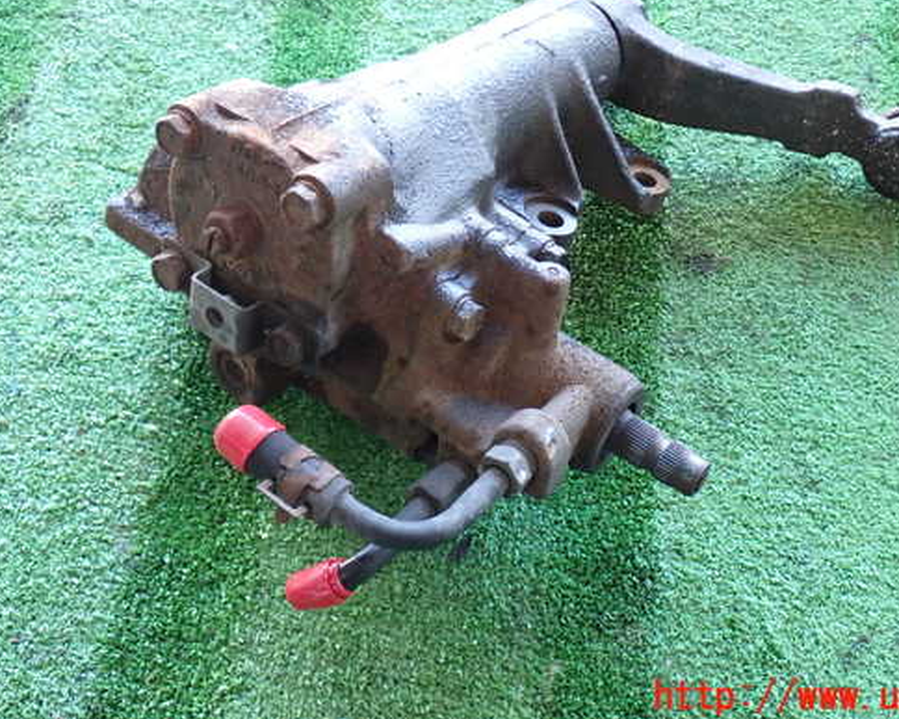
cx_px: 516
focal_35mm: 46
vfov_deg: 32.7
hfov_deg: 40.2
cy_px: 303
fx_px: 1224
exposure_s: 1/40
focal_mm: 6.83
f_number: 2.7
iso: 400
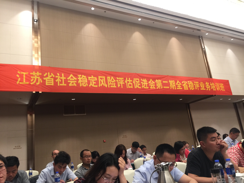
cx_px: 122
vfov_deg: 48.2
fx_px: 204
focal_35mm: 29
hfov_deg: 61.7
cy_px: 92
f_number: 2.2
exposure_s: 1/33
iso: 50
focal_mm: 4.15
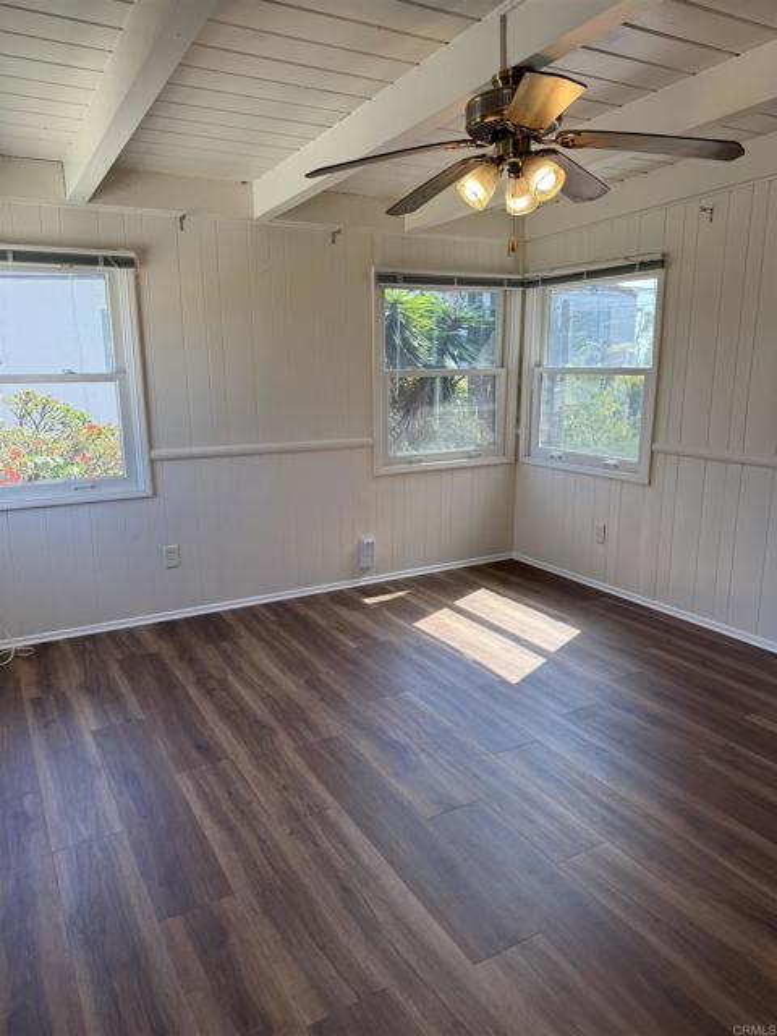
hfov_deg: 56.8
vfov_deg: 71.6
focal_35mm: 24
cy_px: 518
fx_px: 718
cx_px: 388
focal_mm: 6.76
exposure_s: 1/250
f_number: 1.78
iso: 64
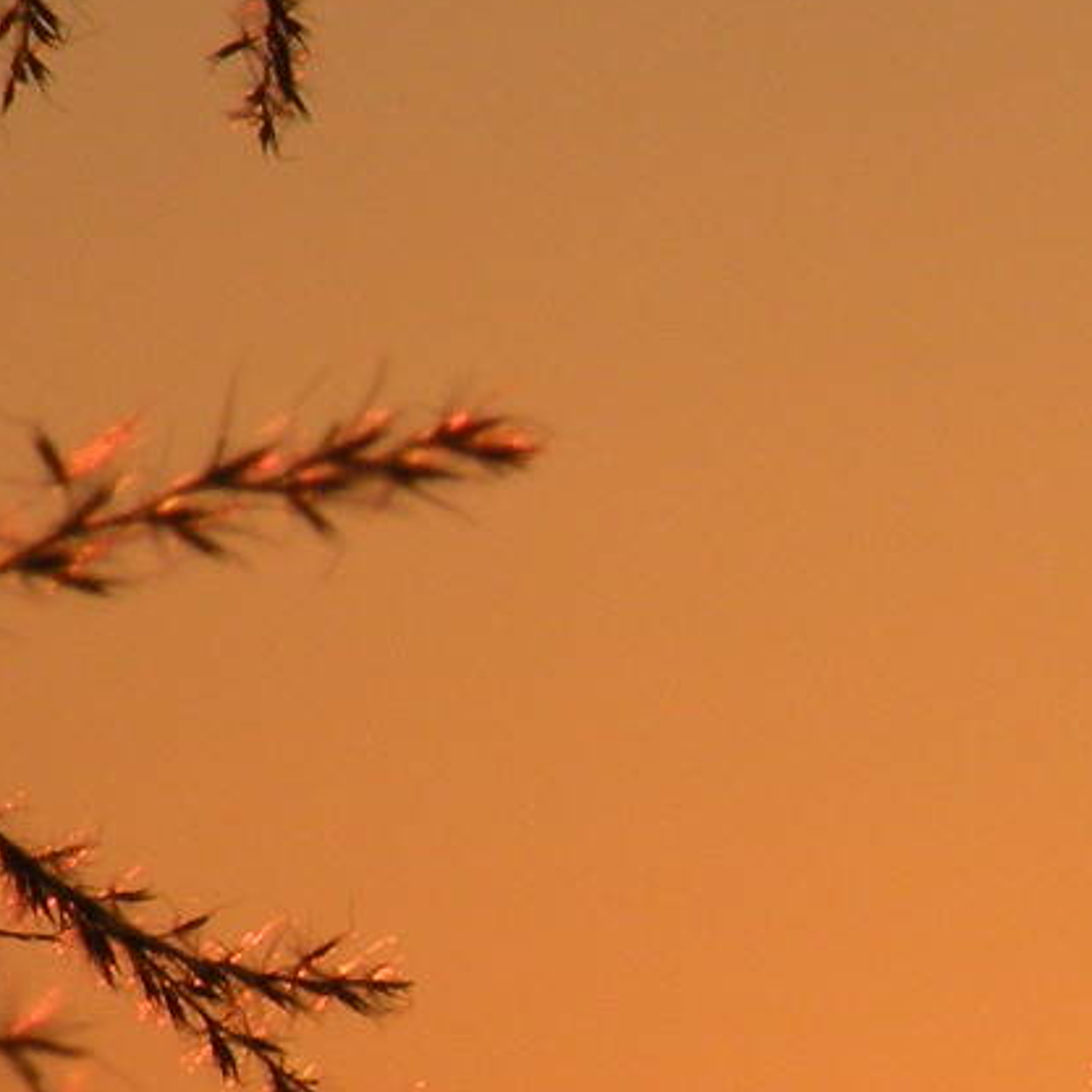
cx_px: 1791
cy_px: 1097
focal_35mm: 673
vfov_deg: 2.6
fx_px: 24020
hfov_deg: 2.6
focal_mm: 27.4
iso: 64
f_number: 8
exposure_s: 1/330
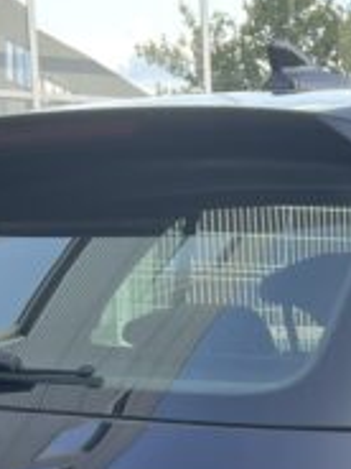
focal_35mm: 113
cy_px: 614
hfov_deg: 12.4
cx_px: 539
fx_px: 1528
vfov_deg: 16.4
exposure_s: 1/436
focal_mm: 5.7
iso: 50
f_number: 1.5
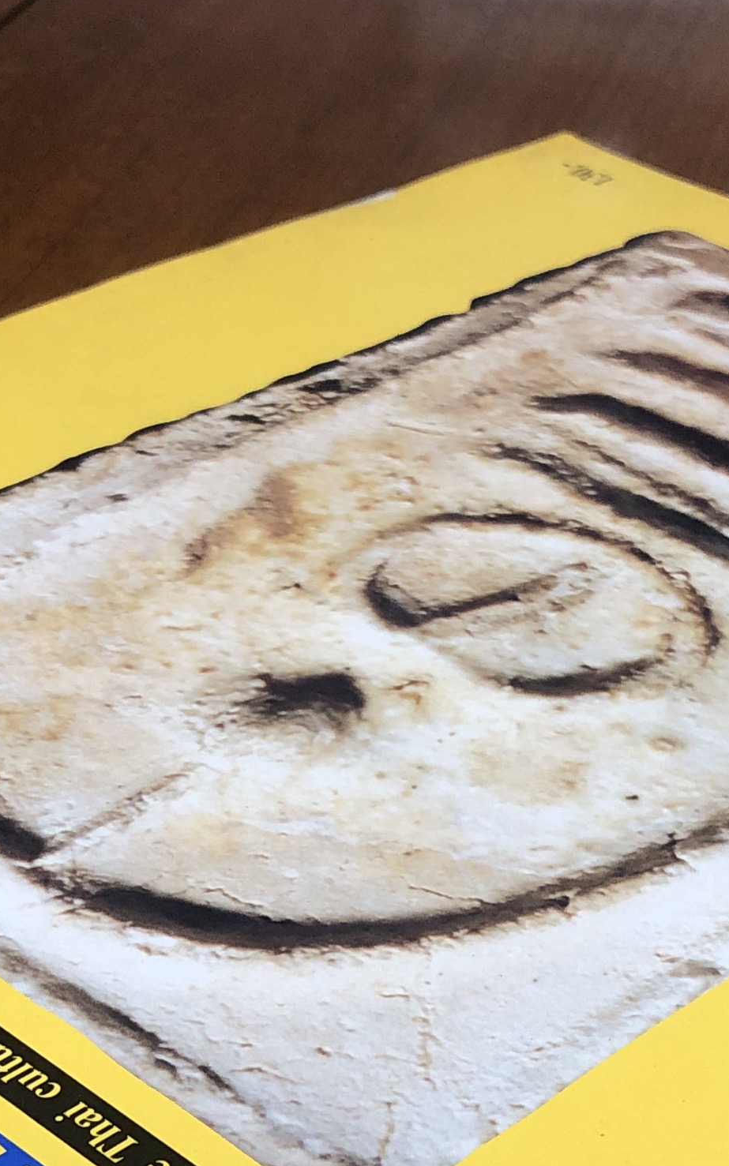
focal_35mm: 81
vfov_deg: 24.8
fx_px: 2575
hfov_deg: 16.1
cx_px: 349
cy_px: 1047
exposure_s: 1/15
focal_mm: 3.99
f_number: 1.8
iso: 40
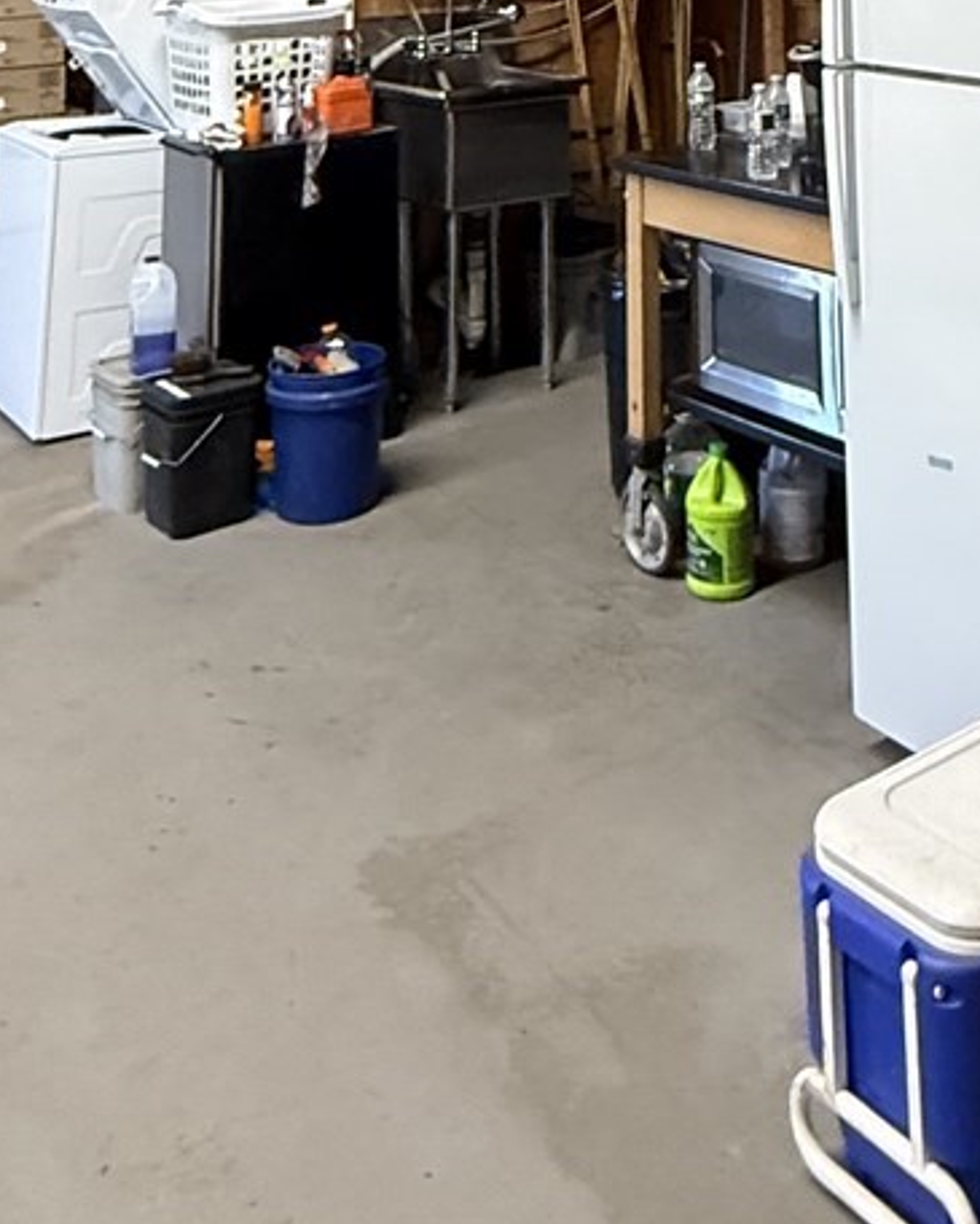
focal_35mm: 46
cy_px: -429
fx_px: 1667
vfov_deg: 30.3
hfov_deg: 32.4
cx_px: 677
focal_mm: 2.22
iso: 640
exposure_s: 1/60
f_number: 2.2
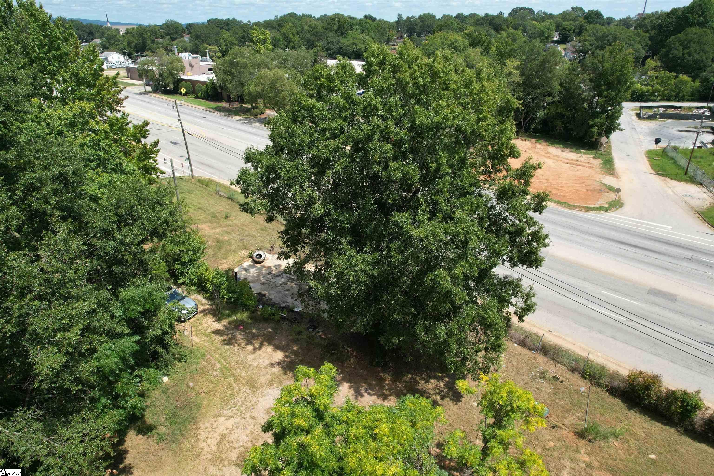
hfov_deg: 78.6
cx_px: 357
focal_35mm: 22
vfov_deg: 57.2
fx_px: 436
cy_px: 238
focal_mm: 8.38
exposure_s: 1/1500
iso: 100
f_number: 2.8
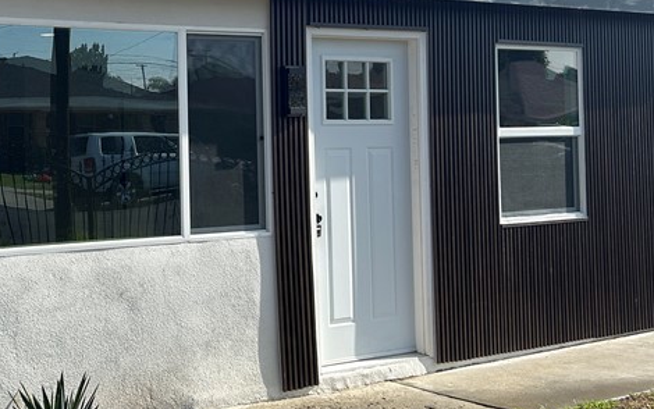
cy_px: 114
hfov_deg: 32.9
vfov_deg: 21.5
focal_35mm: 60
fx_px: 1070
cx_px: 121
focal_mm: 5.7
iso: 50
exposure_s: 1/4444
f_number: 1.5
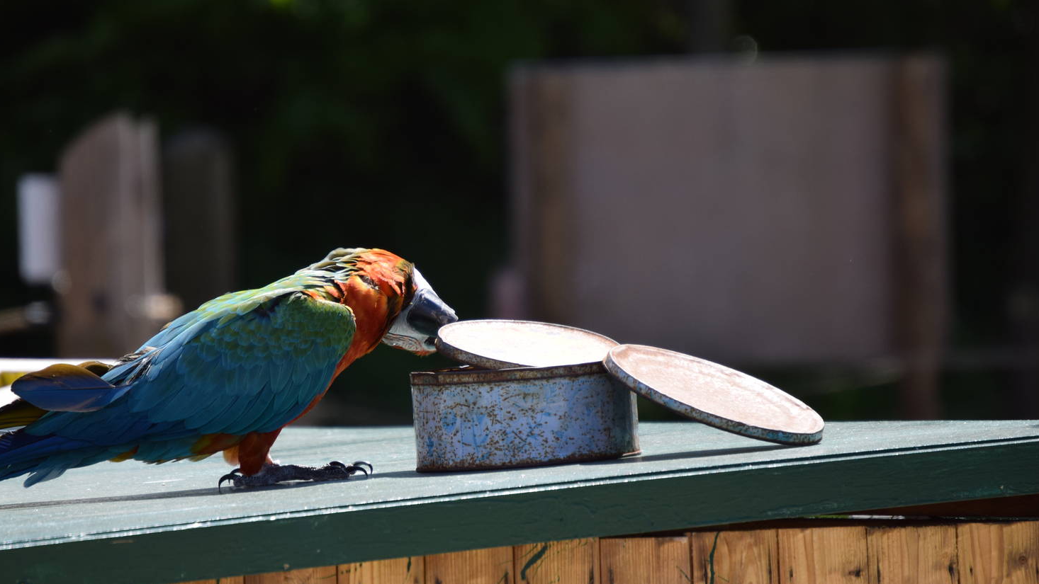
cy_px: 326
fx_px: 9451
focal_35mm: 343
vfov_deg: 3.5
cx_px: 481
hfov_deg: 6.3
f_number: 5.6
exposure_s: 1/1000
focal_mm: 200
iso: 400
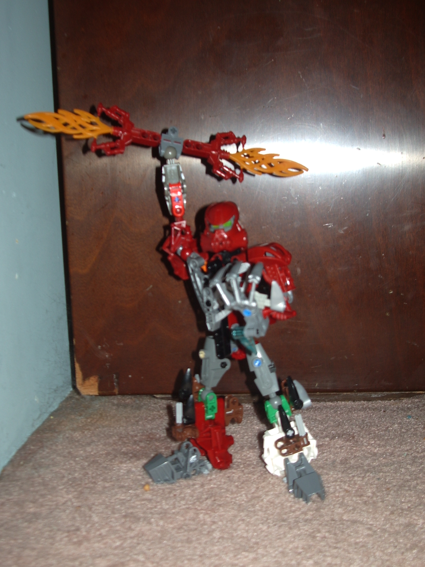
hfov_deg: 29.7
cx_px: 212
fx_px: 802
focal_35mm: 49
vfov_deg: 38.9
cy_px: 284
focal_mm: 8.2
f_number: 3.1
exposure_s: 1/50
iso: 50
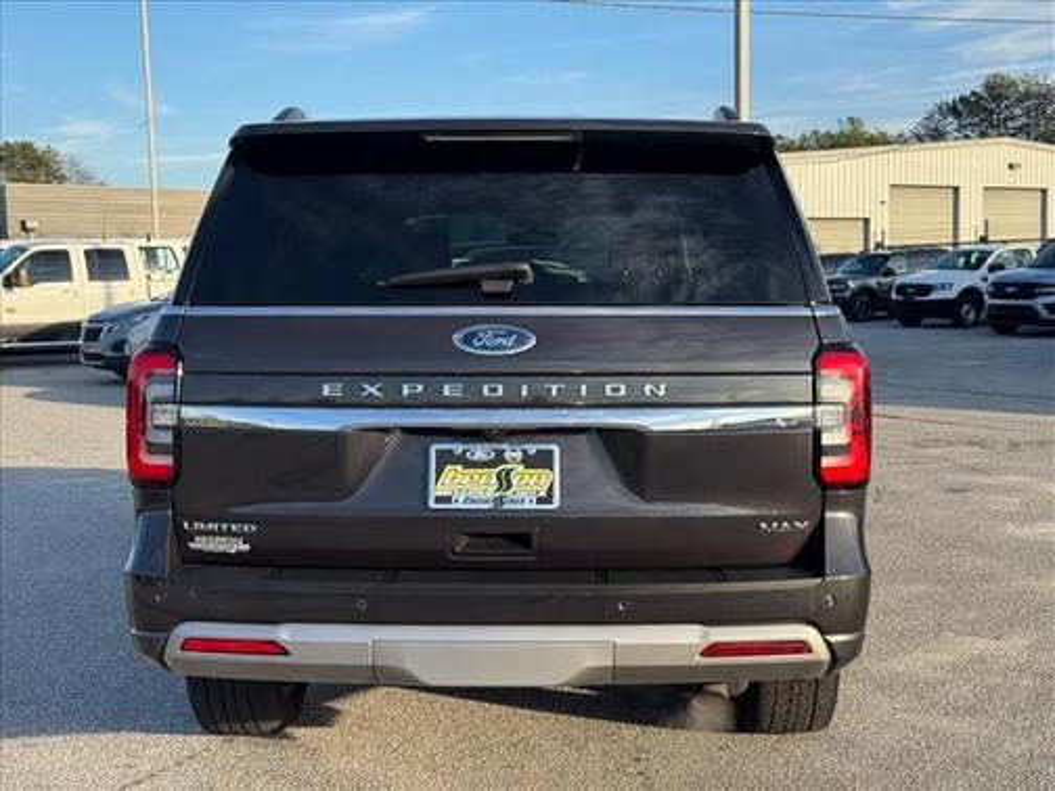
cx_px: 528
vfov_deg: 30.3
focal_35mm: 48
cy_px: 396
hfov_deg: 39.7
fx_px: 1463
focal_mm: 6.76
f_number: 1.78
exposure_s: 1/1395
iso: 64
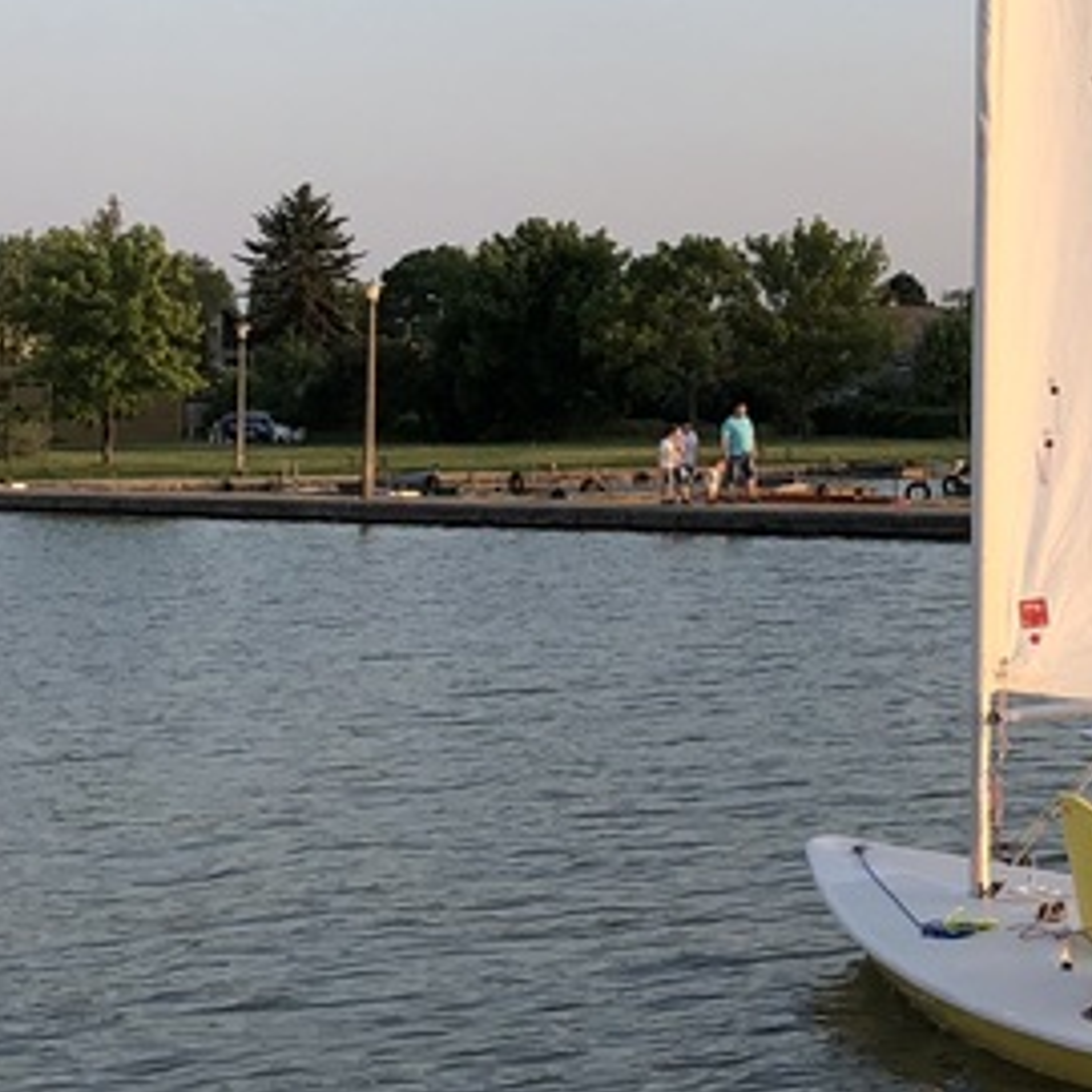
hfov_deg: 17.7
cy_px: 133
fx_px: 3284
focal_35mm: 92
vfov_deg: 18.6
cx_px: 1426
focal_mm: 4
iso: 20
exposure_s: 1/517
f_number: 1.8
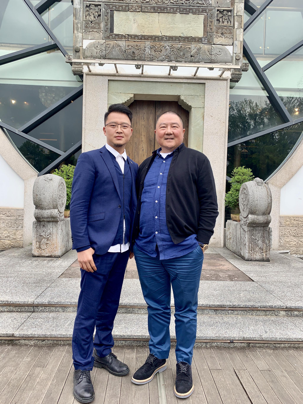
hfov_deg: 53.1
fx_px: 303
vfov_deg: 67.3
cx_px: 152
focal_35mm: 26
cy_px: 202
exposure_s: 1/200
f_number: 1.8
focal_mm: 4.25
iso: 25
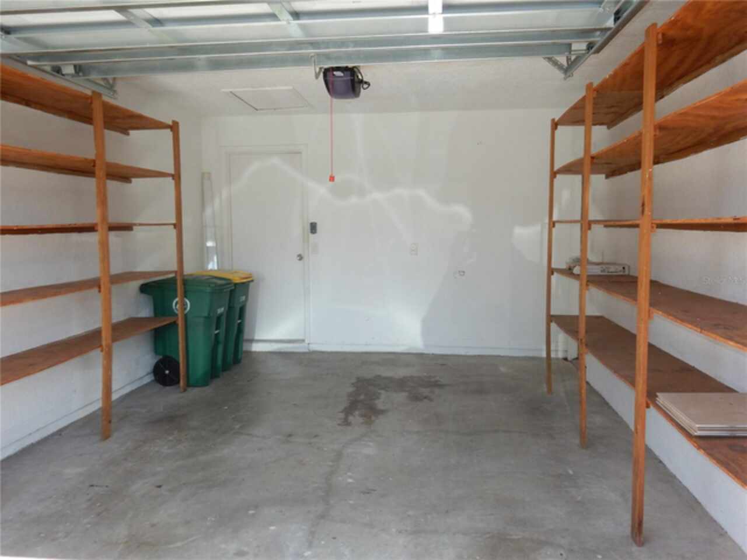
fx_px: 647
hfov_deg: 60.0
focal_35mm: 30
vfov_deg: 46.8
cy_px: 280
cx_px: 374
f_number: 4
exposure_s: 1/200
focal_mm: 5.4
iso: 125
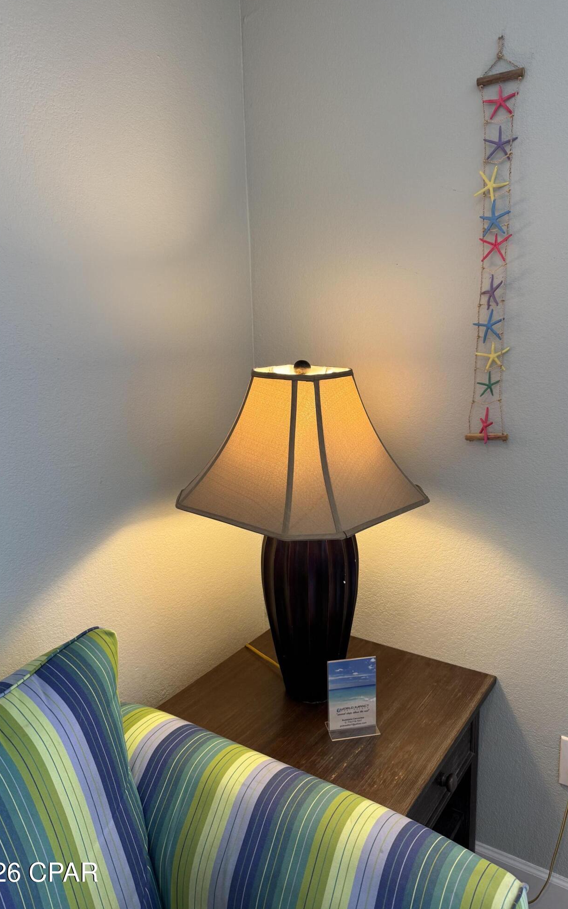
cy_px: 451
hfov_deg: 47.6
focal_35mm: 26
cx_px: 290
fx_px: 644
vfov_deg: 70.4
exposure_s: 1/120
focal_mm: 6.76
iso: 125
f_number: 1.78
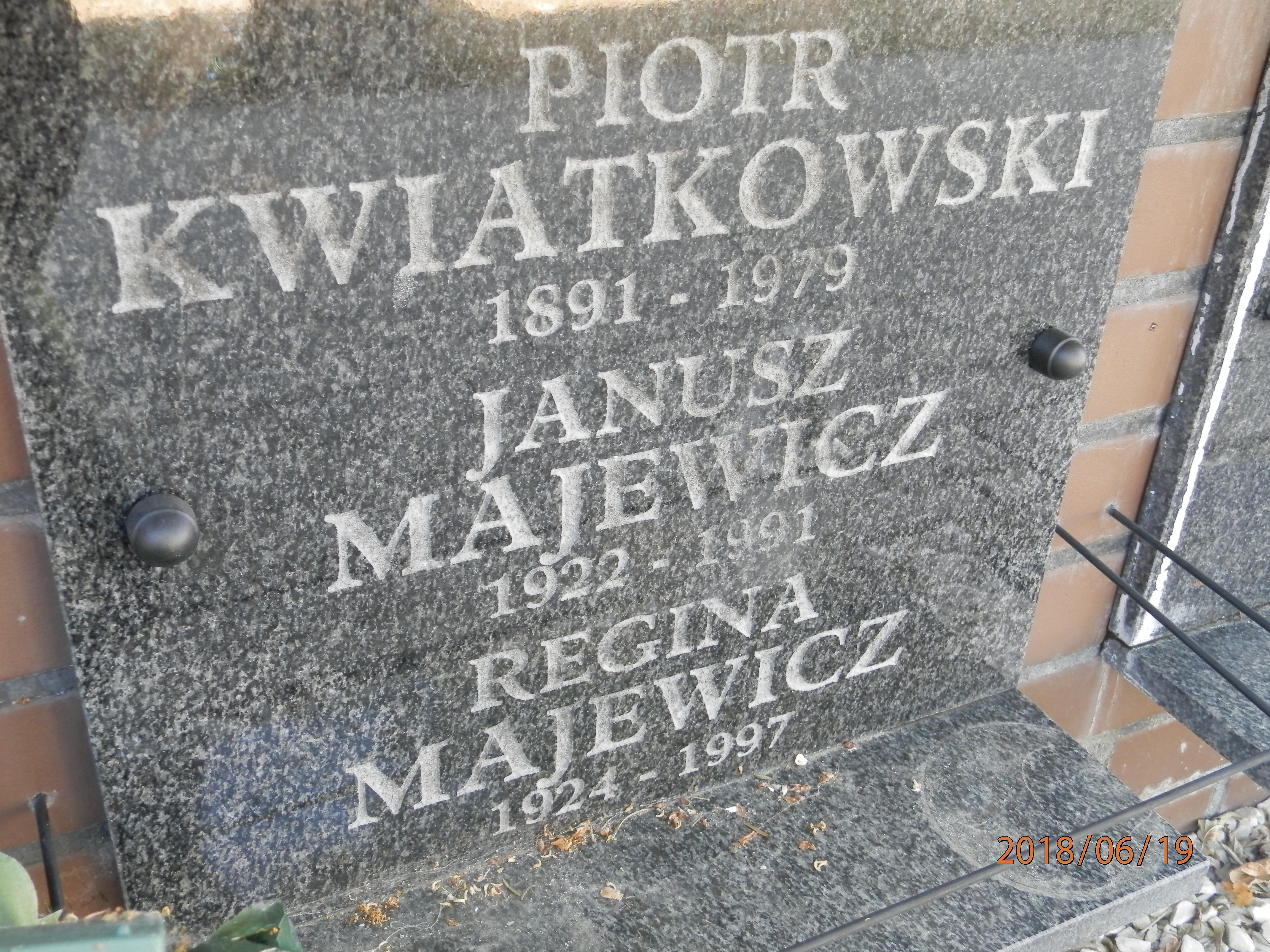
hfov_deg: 54.0
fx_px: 1247
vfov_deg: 41.8
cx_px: 635
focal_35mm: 34
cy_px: 476
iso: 200
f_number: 3.3
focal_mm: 6.1
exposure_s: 1/30
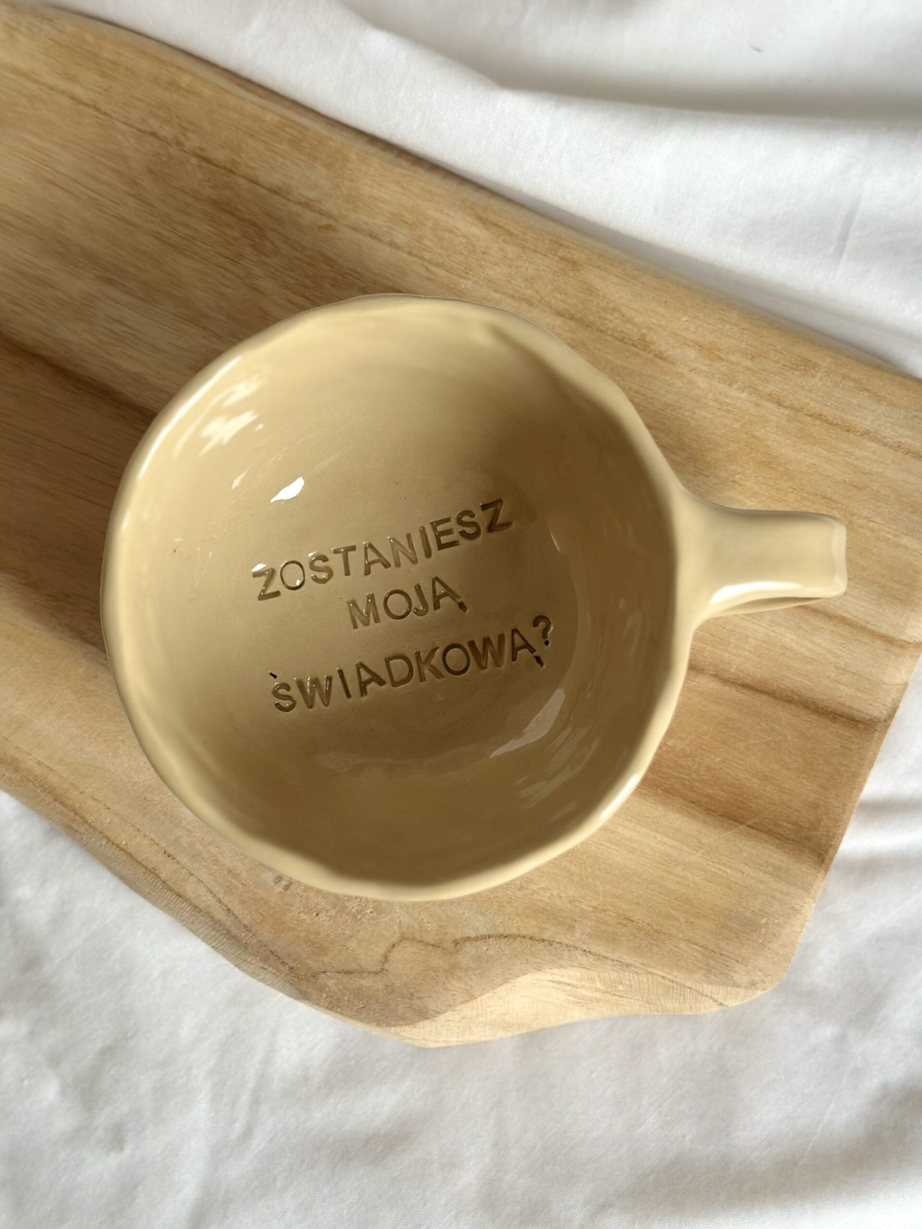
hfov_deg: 30.3
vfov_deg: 39.7
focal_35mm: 48
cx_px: 461
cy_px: 614
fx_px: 1705
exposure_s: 1/168
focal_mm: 6.86
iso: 100
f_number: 1.78
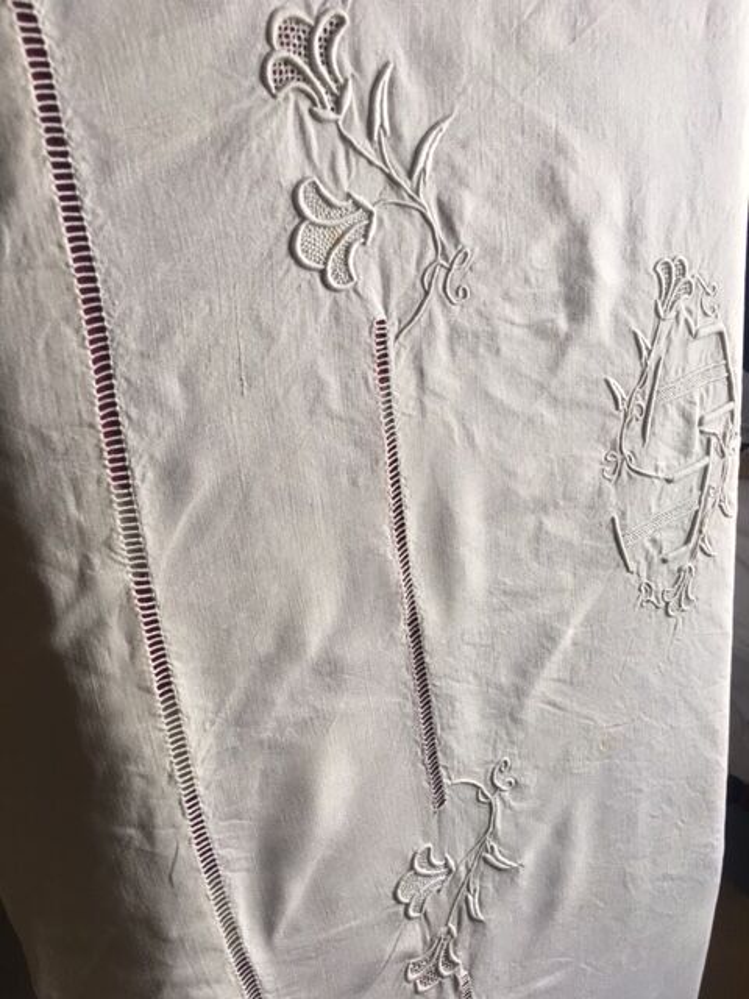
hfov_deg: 48.2
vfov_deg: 61.7
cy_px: 500
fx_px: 837
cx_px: 374
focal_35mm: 29
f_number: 2.2
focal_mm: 4.15
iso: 40
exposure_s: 1/100
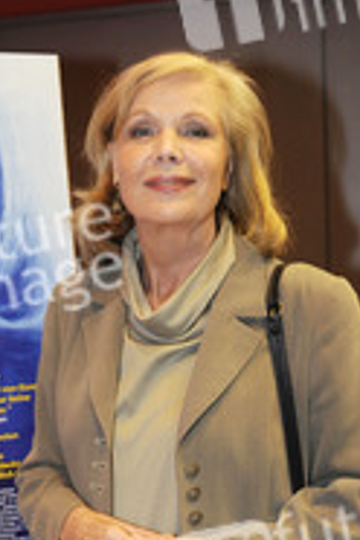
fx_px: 1095
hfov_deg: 18.5
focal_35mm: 73
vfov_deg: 27.3
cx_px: 58
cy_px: 418
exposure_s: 1/50
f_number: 5
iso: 1000
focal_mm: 34
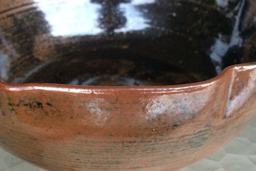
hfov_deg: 42.7
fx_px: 327
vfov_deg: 29.0
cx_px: 113
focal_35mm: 46
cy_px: 120
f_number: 2.2
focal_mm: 4.12
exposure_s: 1/30
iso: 250
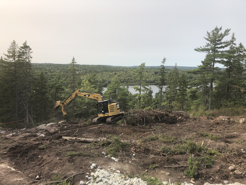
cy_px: 92
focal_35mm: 28
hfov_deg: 63.4
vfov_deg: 49.7
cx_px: 123
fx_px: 199
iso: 20
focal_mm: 3.99
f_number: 1.8
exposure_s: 1/1600
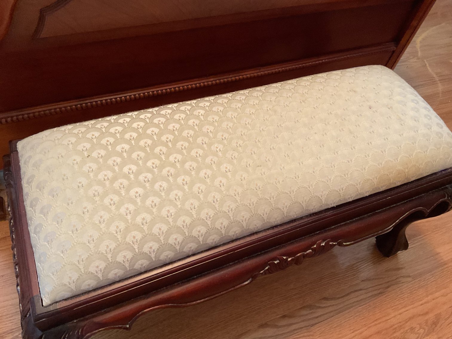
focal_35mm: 29
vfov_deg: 48.2
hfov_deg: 61.7
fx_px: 379
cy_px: 170
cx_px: 226
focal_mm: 3
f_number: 1.8
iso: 200
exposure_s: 1/60
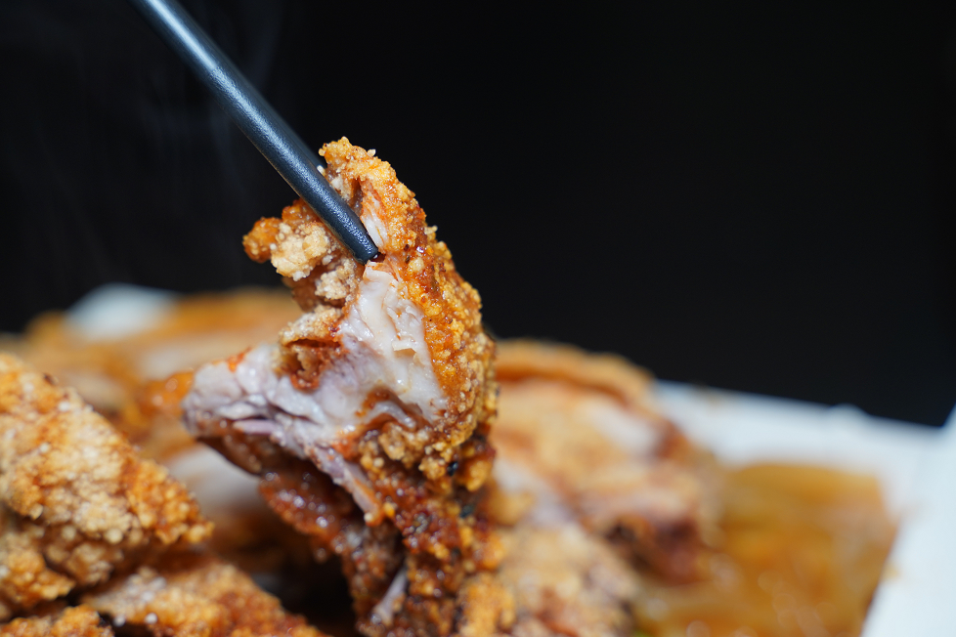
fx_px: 2443
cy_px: 362
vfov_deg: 14.9
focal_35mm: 92
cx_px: 372
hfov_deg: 22.1
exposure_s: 1/80
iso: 400
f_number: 4
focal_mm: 75
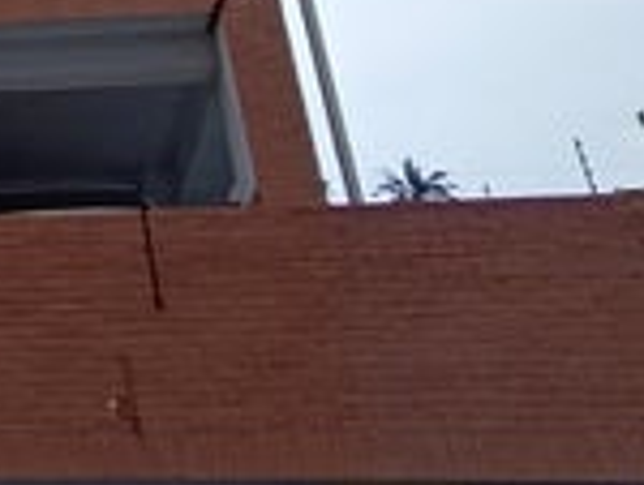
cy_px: -545
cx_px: -504
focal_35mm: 91
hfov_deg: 17.5
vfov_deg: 13.5
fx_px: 1696
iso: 50
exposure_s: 1/697
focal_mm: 1.65
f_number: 2.2
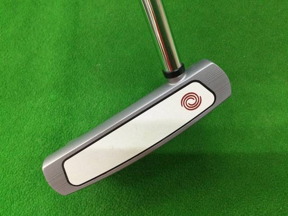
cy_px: 108
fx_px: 258
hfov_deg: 58.4
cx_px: 144
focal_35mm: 31
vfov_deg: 45.4
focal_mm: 3.3
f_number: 2.4
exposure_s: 1/30
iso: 100
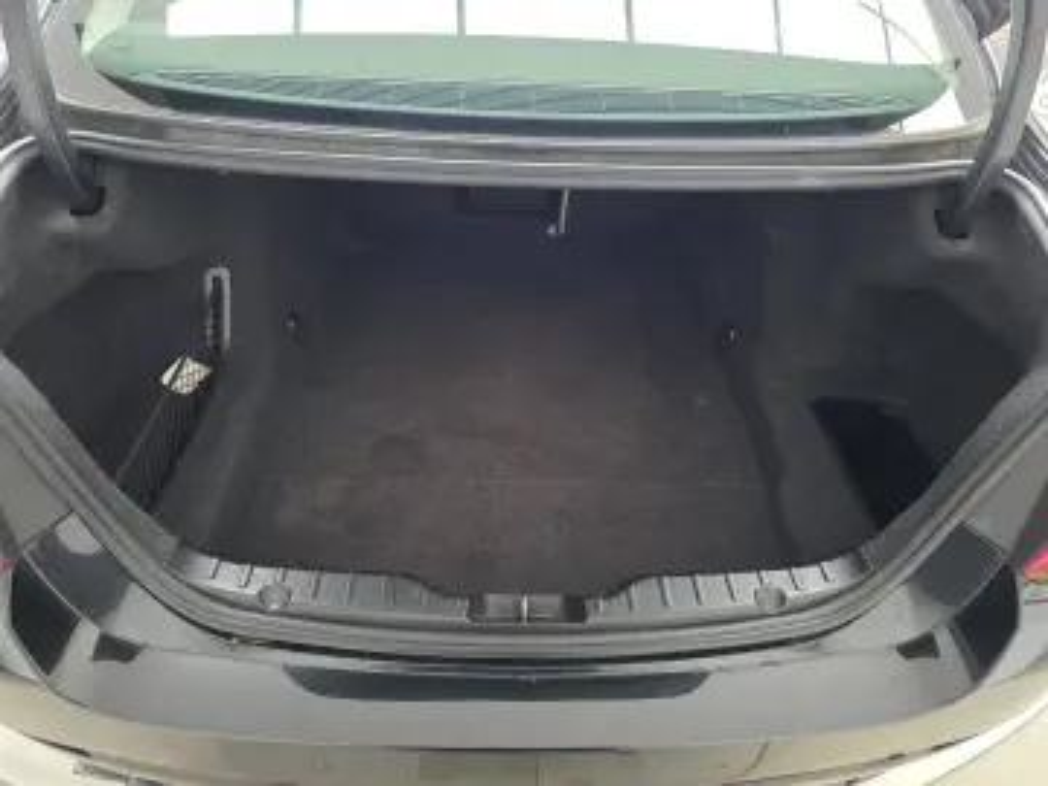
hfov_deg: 73.9
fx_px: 696
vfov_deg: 58.9
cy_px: 393
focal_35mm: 23
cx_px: 524
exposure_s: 1/100
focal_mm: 6.25
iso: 1000
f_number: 1.7
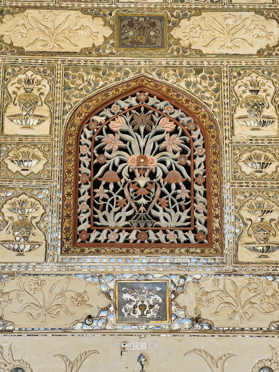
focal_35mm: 77
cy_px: 186
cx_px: 140
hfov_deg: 19.1
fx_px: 827
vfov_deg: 25.3
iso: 40
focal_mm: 9
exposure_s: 1/99
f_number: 2.8
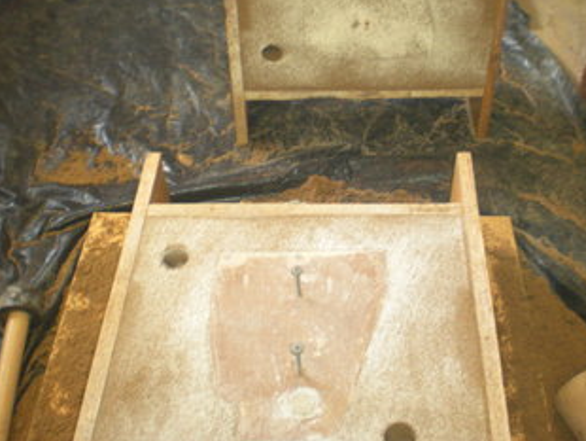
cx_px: 346
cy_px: 170
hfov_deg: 38.8
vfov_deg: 29.6
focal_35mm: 49
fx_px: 830
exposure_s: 1/8
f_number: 3.1
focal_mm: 6.3
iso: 208
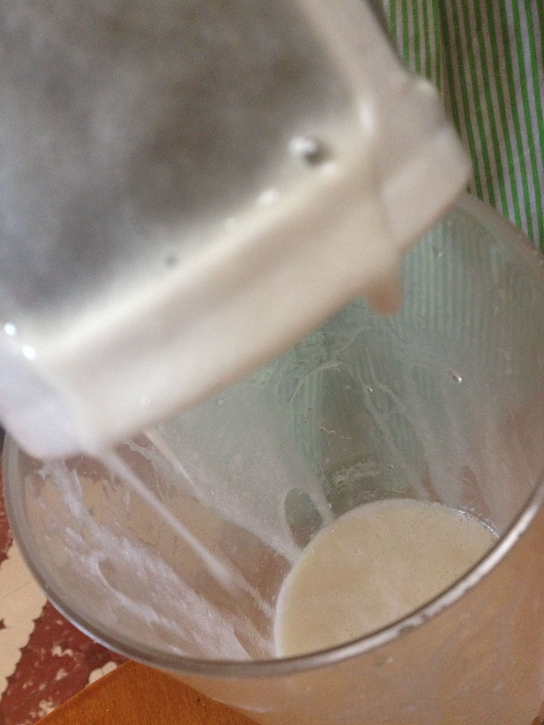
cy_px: 358
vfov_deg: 51.4
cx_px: 277
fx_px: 754
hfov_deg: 39.7
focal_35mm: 36
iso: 320
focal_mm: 4.28
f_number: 2.4
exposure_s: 1/20
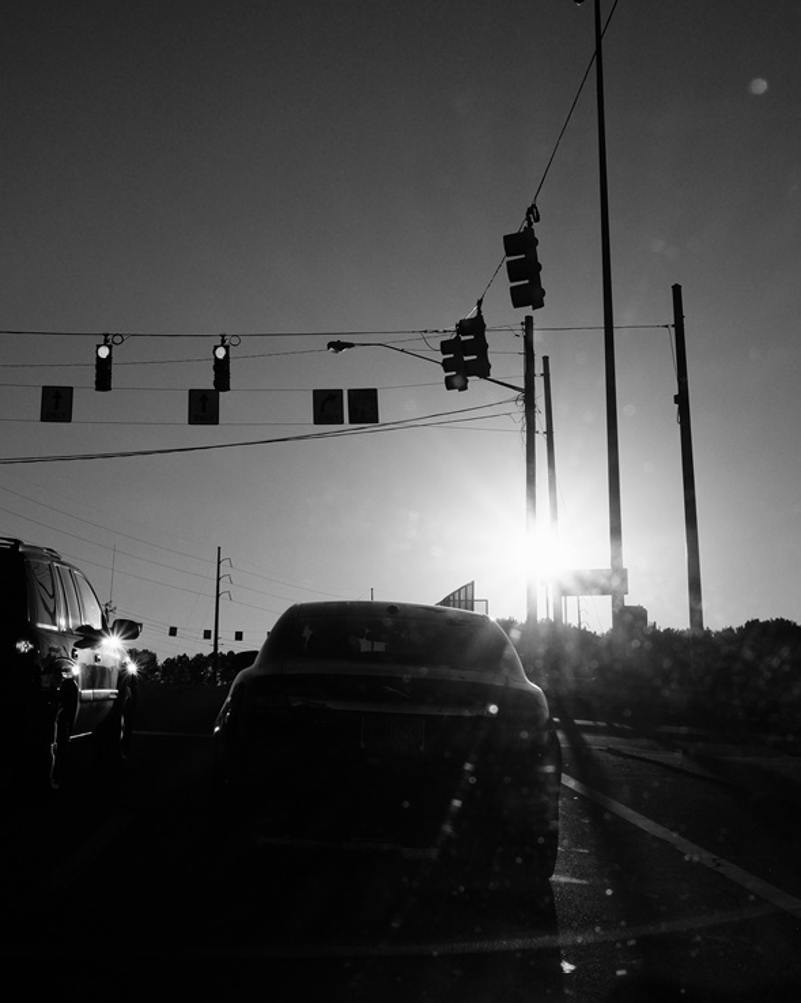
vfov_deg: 39.4
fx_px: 1394
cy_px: 397
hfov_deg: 32.1
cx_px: 397
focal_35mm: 47
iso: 800
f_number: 16
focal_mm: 27
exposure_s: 1/1600
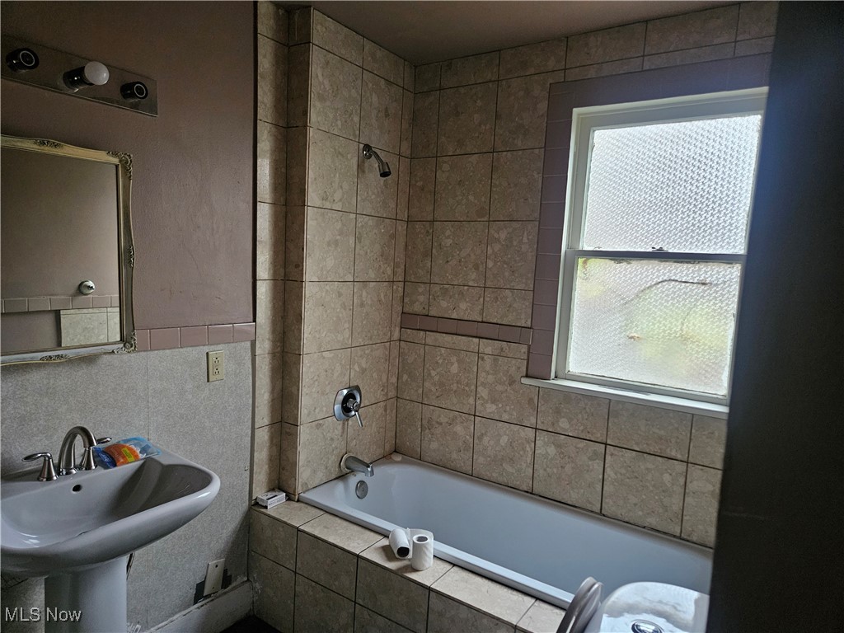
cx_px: 422
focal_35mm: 23
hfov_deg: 73.9
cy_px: 316
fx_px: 561
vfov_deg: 58.9
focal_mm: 5.4
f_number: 1.8
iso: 500
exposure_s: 1/30
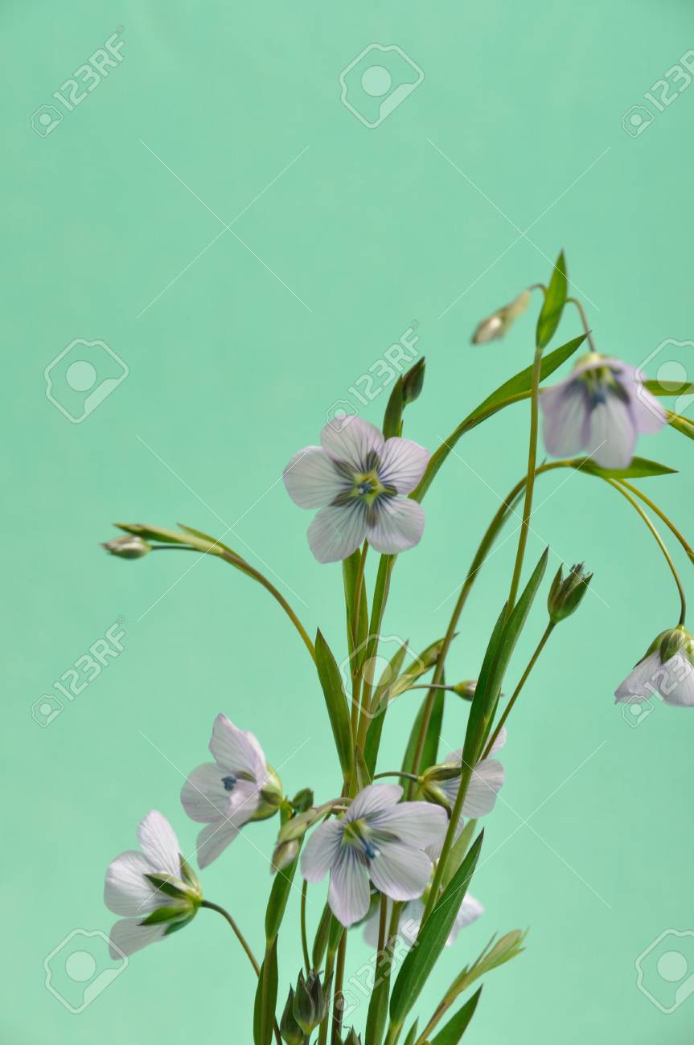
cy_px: 522
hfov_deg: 6.8
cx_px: 347
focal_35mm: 202
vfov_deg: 10.2
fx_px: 5872
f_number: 11
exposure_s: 1/160
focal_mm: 135
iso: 200
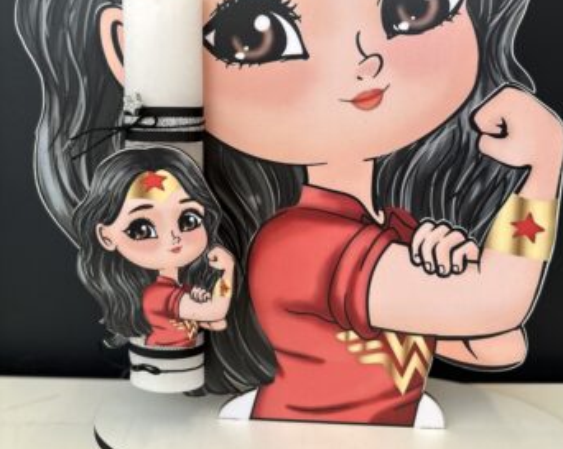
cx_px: 286
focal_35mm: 32
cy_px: 103
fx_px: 533
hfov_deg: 55.7
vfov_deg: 44.0
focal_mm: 6.86
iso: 160
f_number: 1.78
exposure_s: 1/100
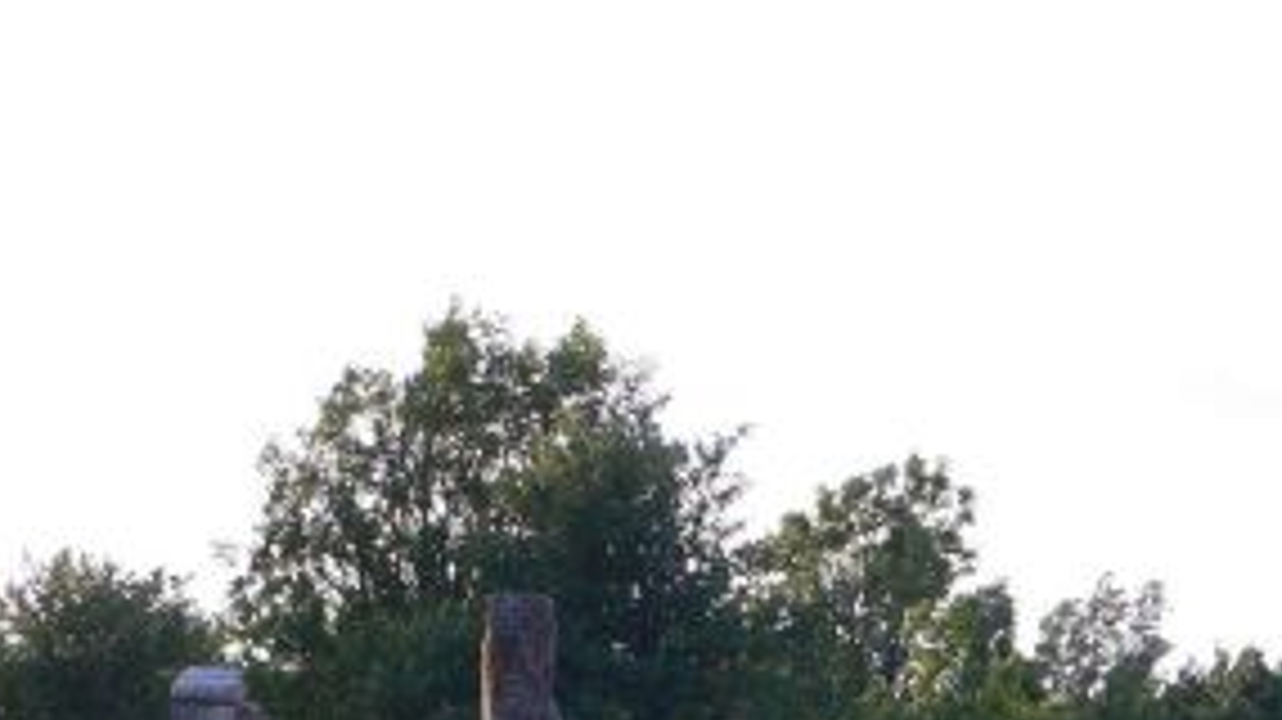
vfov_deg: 7.1
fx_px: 5742
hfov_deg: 12.7
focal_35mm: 169
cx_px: 841
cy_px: 902
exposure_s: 1/100
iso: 100
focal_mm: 12.5
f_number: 3.6
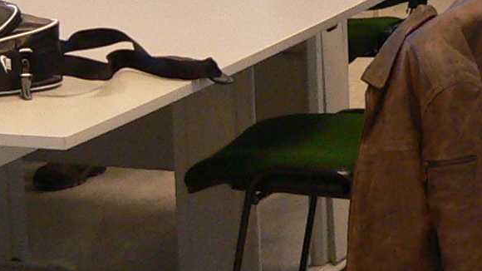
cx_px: 331
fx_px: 2211
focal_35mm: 173
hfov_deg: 12.4
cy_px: -200
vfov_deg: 6.9
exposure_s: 1/30
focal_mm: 6
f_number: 2.8
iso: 200
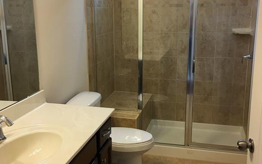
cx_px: 131
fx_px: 300
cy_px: 83
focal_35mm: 42
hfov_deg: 47.2
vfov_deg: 30.5
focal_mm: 4.15
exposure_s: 1/15
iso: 25
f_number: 2.2
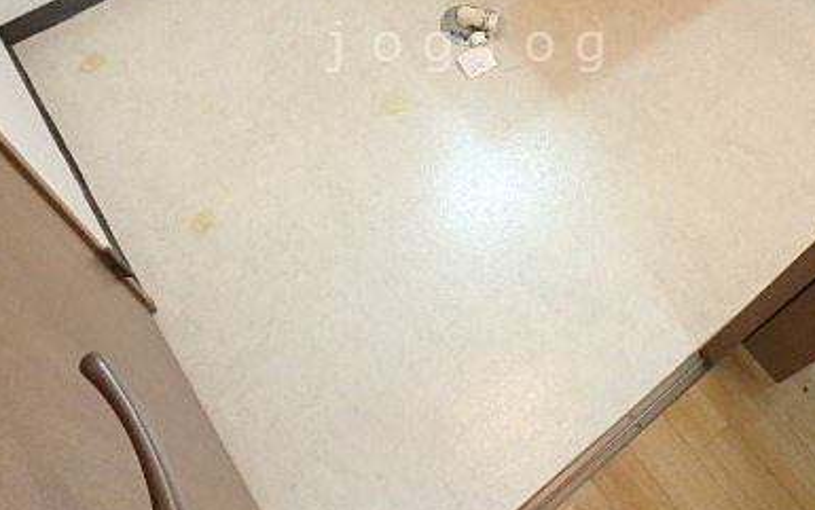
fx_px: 822
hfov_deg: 52.5
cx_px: 470
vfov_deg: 32.7
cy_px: 47
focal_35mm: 37
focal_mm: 3.7
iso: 640
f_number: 3.5
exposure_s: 1/30
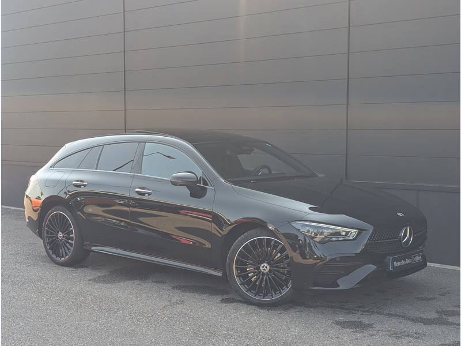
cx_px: 230
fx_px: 653
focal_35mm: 49
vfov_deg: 29.7
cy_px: 173
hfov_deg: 38.9
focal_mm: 6.9
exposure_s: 1/172
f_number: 1.68
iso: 20
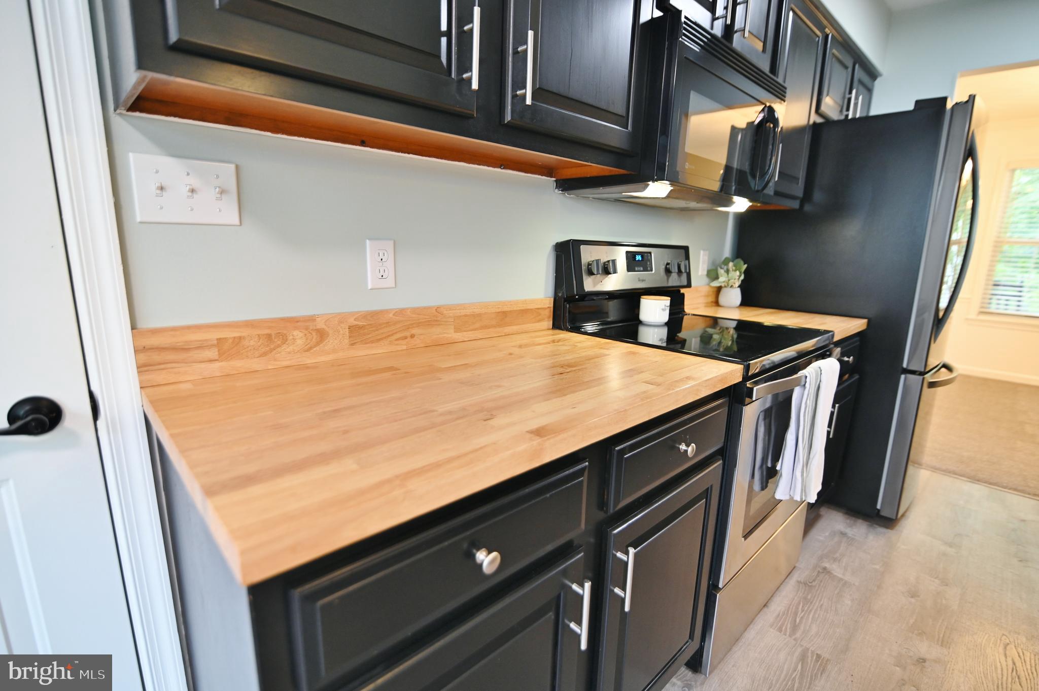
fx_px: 490
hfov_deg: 93.3
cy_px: 346
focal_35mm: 17
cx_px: 520
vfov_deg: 70.3
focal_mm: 17
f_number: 2.8
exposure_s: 1/125
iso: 800
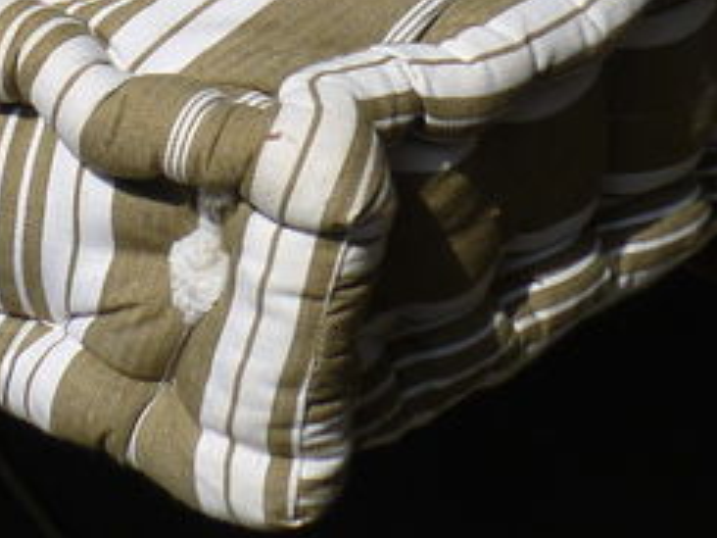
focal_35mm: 127
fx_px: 2631
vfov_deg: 11.2
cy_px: -303
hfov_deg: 15.2
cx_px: -21
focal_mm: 5.5
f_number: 8
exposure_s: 1/320
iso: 80
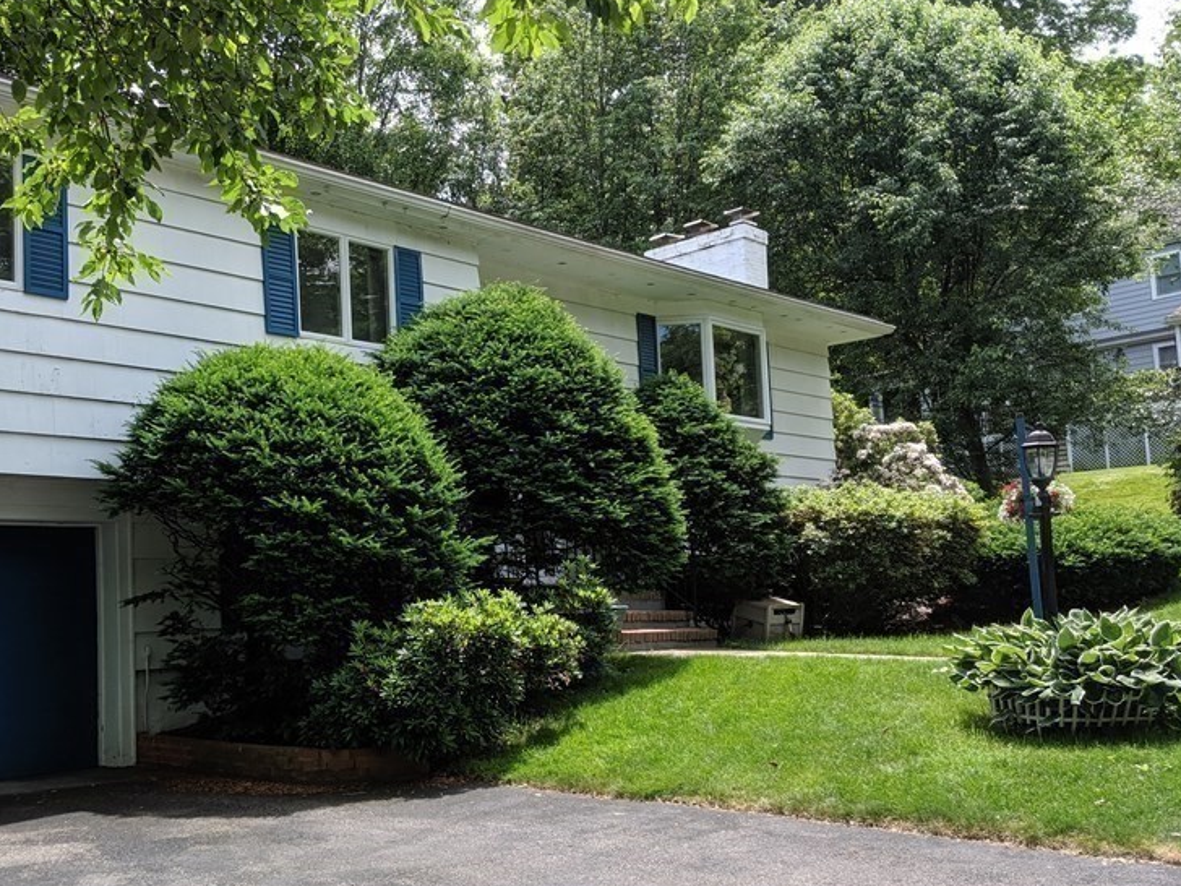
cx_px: 388
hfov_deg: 48.1
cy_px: 521
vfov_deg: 37.6
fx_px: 1296
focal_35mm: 38
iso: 50
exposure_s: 1/1064
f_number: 1.8
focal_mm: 4.44
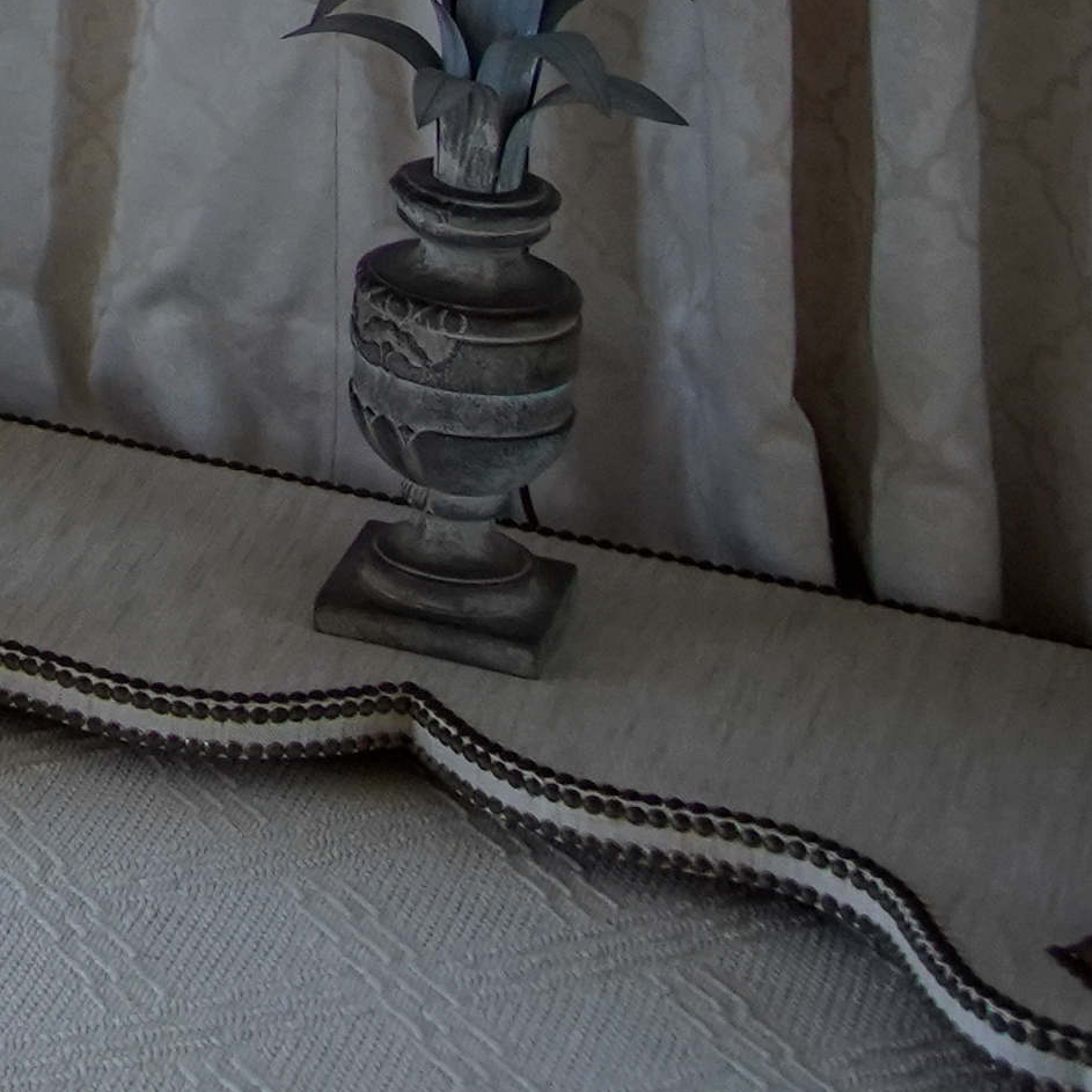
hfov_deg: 11.0
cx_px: -1696
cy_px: -1101
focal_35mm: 129
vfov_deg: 12.0
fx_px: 4604
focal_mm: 24
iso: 2000
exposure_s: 1/200
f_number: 4
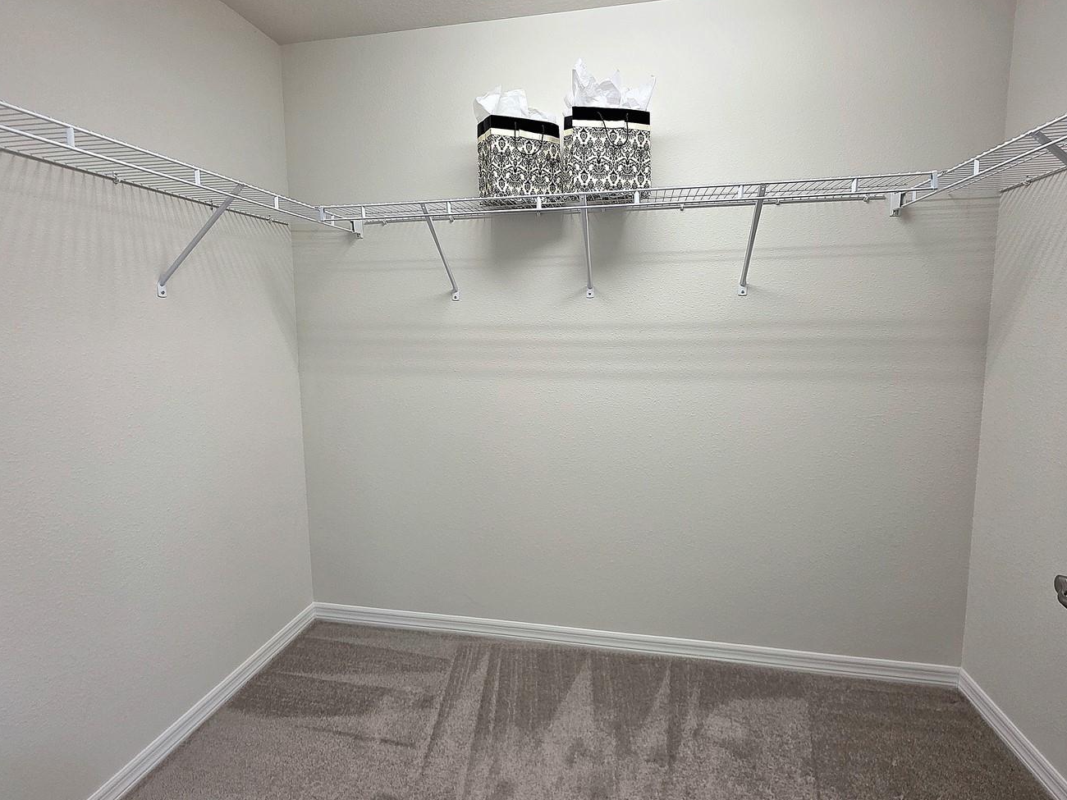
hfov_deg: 94.5
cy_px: 379
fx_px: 493
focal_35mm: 16
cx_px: 534
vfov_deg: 78.0
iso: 160
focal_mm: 2.2
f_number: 1.9
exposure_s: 1/120
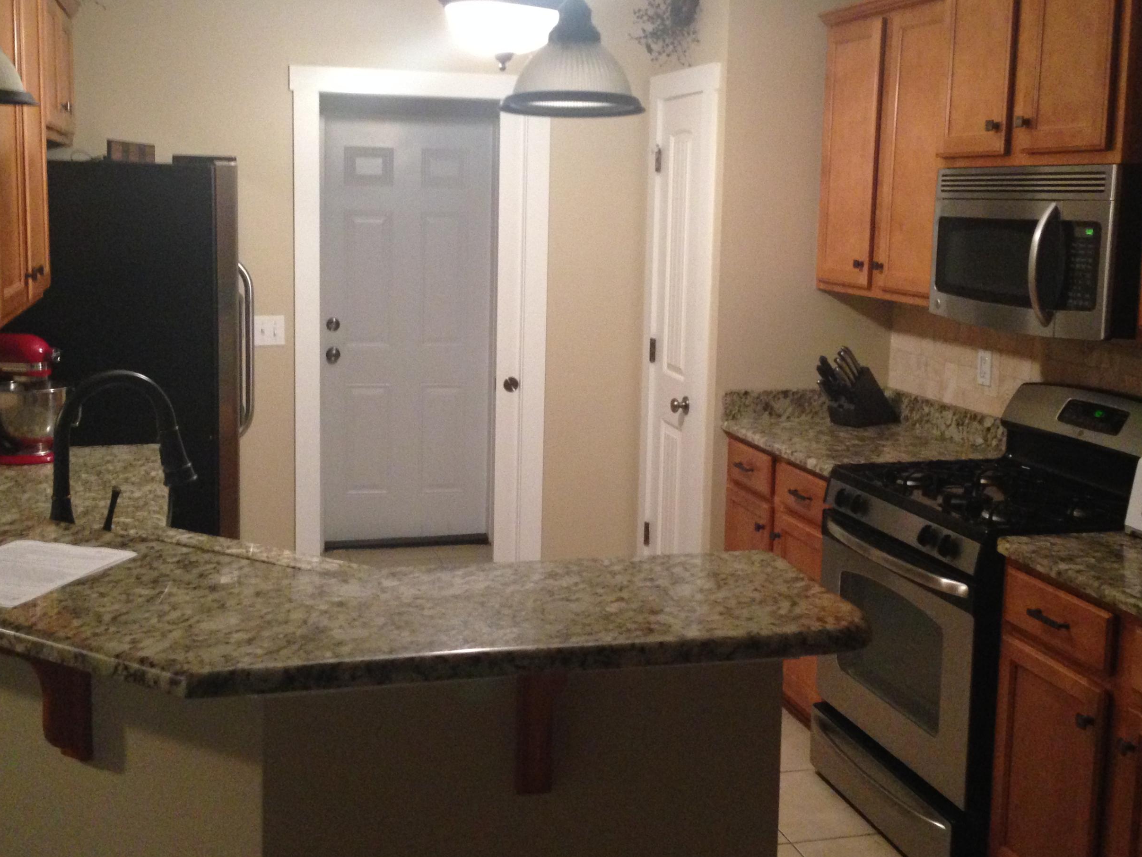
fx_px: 1353
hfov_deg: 45.7
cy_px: 351
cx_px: 525
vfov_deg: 35.0
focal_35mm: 41
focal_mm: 4.12
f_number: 2.4
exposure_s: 1/17
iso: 320
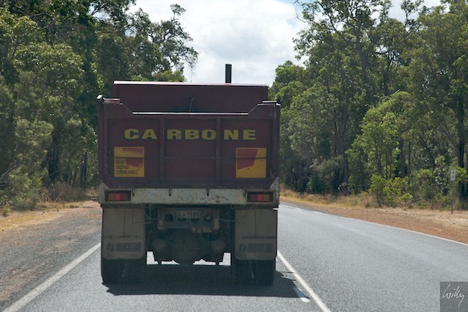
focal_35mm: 128
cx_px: 234
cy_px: 156
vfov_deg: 10.8
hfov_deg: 16.1
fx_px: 1657
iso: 320
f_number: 10
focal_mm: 85
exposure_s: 1/400
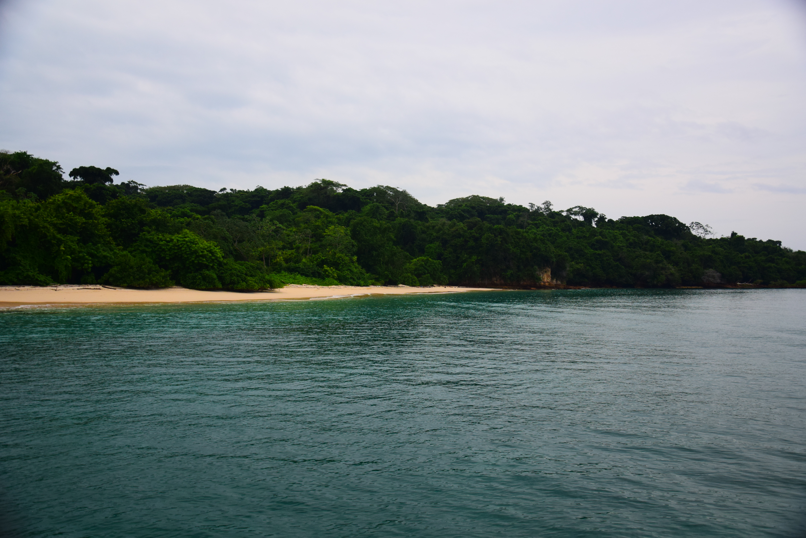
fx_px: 806
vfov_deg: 36.9
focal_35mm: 36
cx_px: 403
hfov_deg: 53.1
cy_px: 269
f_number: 4
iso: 400
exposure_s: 1/60
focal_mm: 24
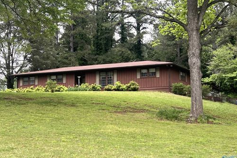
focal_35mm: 69
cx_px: 118
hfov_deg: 29.2
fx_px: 454
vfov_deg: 19.8
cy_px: 72
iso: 50
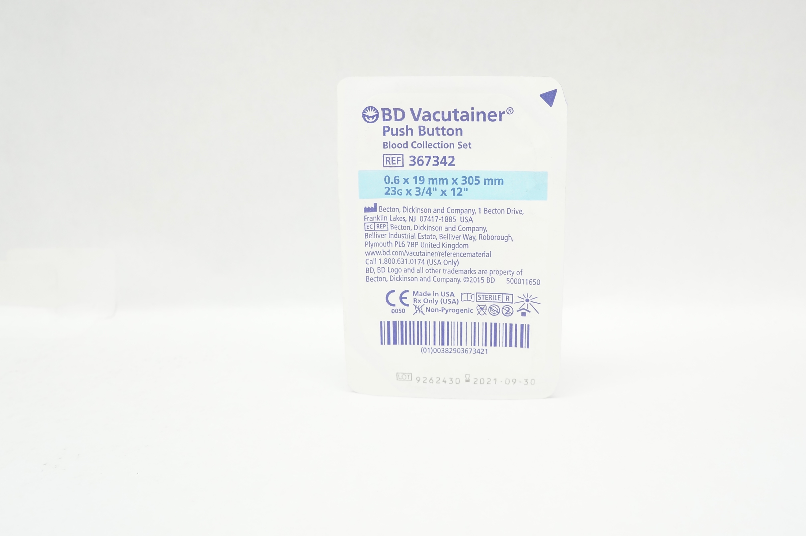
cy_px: 228
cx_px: 460
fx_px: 738
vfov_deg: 39.8
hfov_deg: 57.0
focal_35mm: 33
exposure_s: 1/80
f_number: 6.3
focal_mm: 18
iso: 800
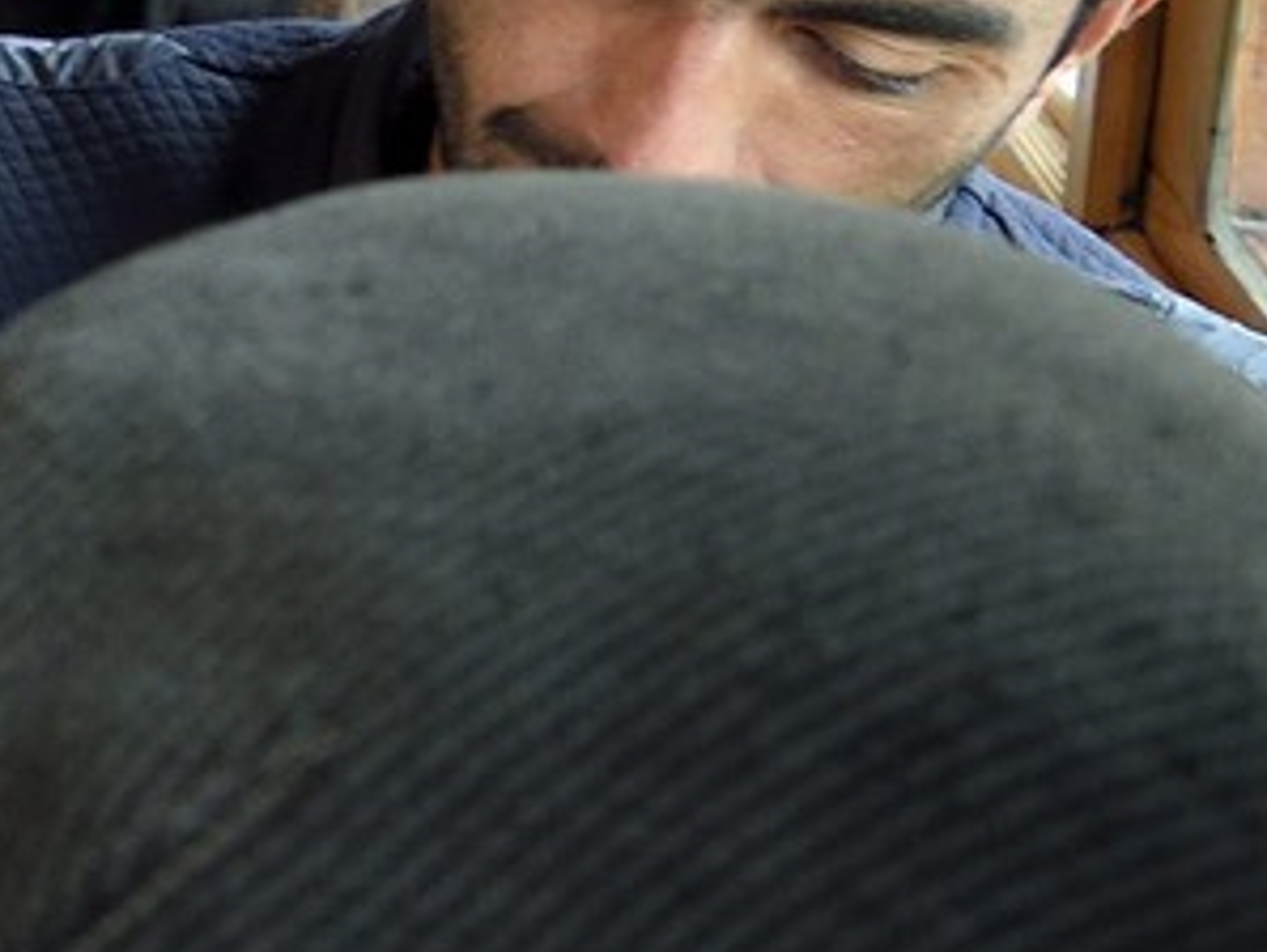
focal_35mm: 134
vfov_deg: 11.0
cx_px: -2020
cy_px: 81
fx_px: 4909
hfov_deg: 11.4
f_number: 6.3
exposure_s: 1/50
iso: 800
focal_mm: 26
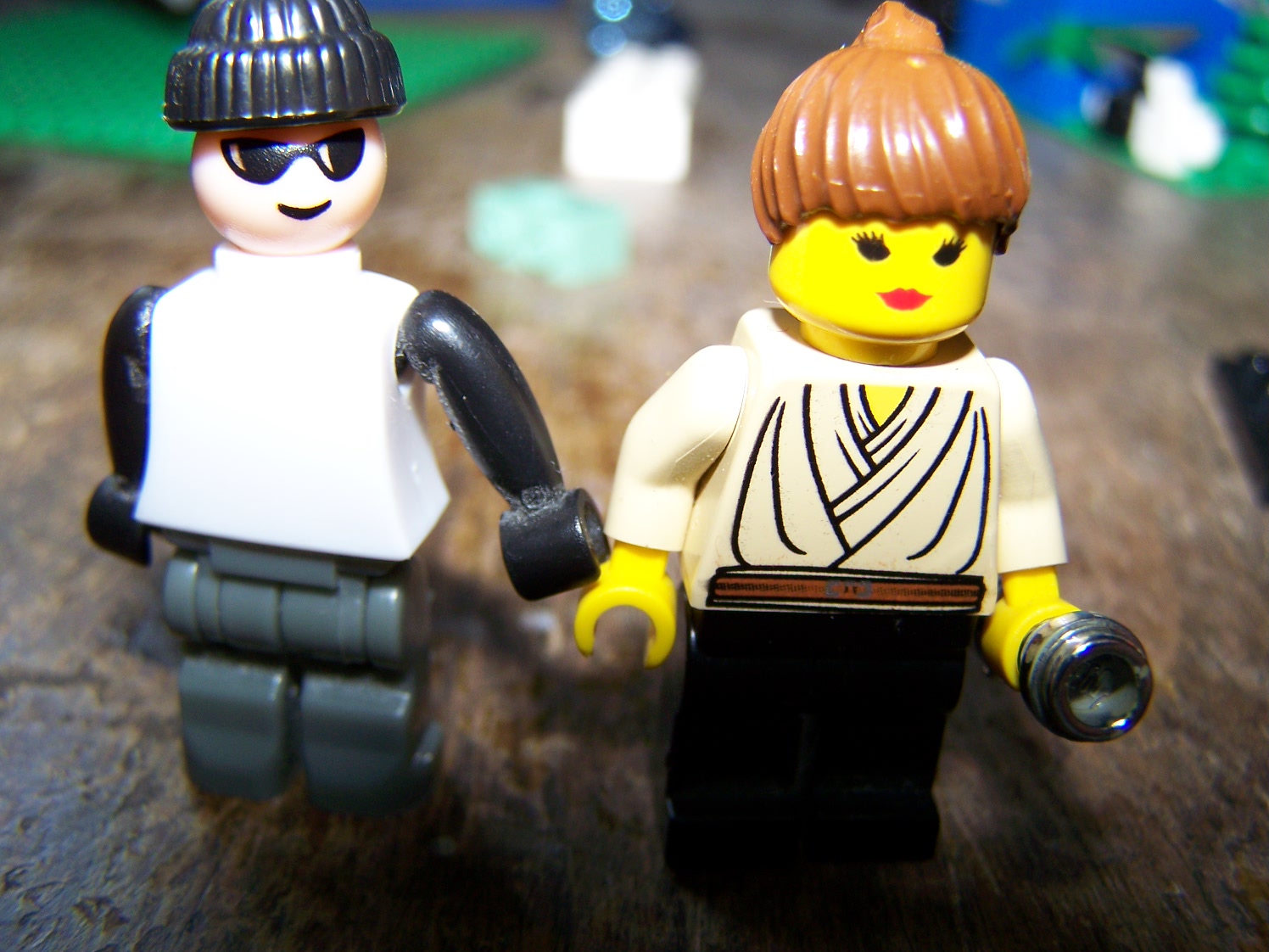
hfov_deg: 49.0
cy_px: 476
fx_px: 1393
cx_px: 634
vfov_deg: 37.7
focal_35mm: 38
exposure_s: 1/60
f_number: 2.8
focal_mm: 6.3
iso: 80
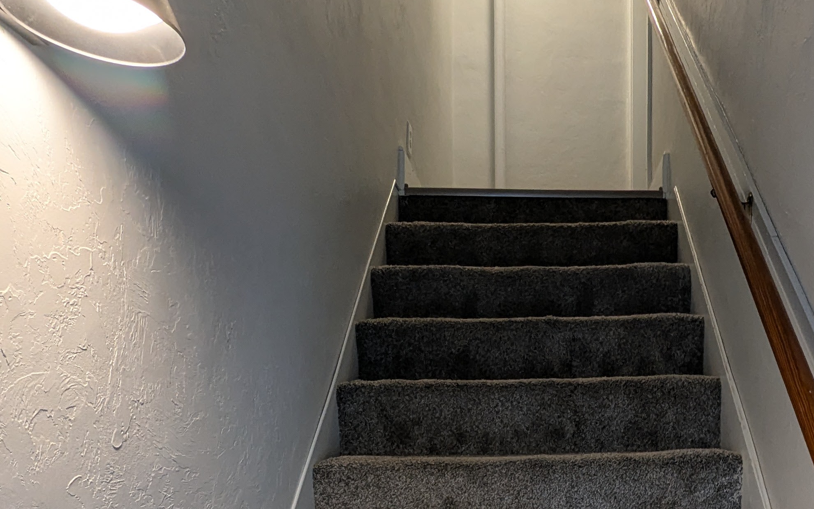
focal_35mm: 35
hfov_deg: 53.4
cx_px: 589
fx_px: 776
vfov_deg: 34.0
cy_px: 470
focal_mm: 2.35
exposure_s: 1/40
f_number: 2.2
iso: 51
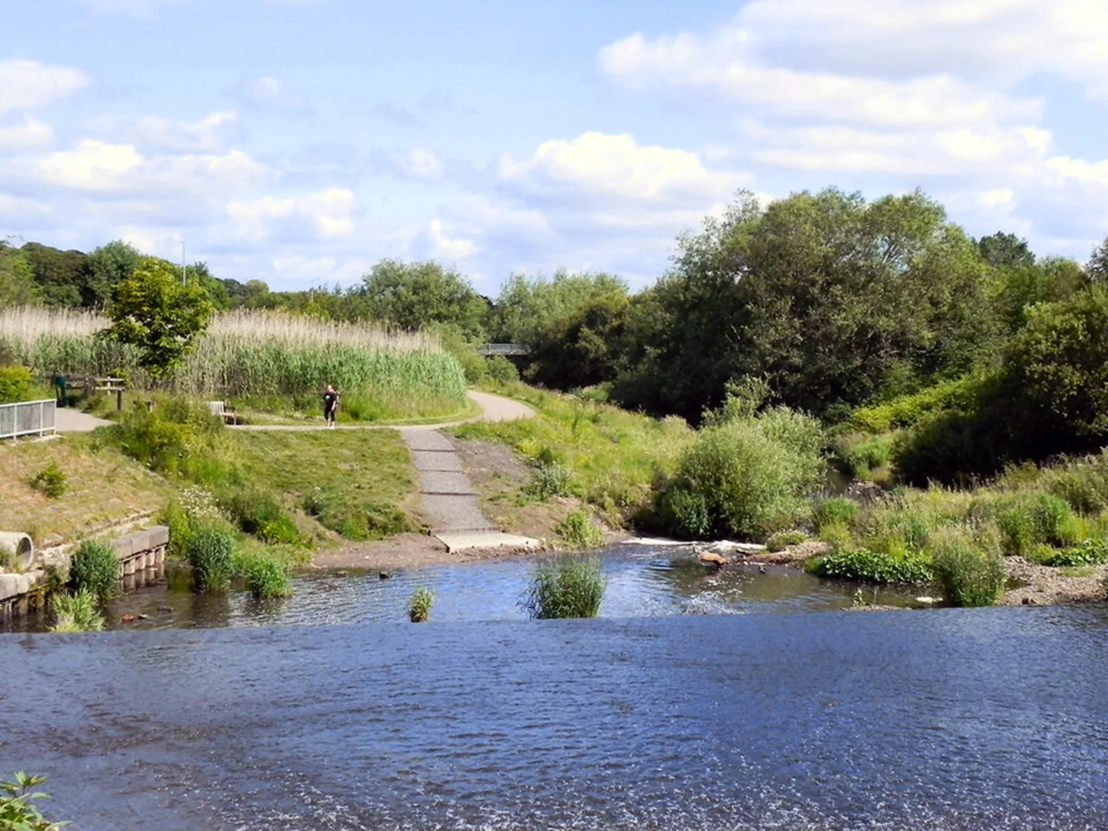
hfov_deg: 36.8
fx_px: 1664
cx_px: 554
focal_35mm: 52
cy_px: 416
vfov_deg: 28.0
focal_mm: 9.2
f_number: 8
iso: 160
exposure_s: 1/283
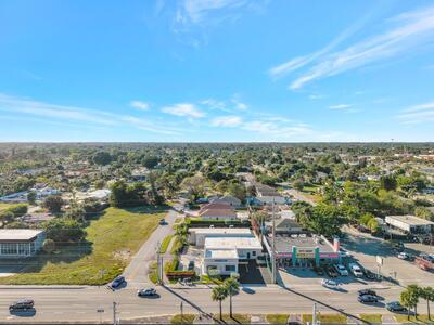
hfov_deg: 71.6
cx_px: 217
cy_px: 162
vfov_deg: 56.8
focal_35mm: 24
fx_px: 301
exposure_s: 1/5000
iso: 210
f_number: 1.8
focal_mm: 8.67
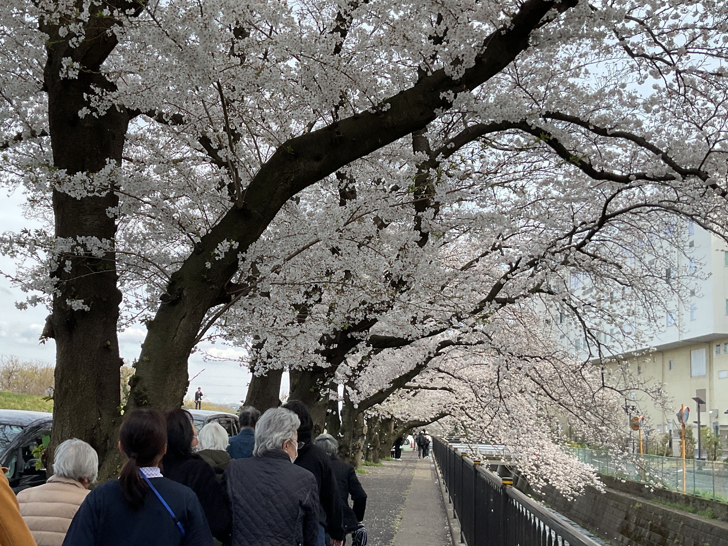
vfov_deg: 35.8
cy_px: 334
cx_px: 279
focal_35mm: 40
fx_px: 841
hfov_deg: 46.4
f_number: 1.8
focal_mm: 3
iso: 16
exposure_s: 1/574
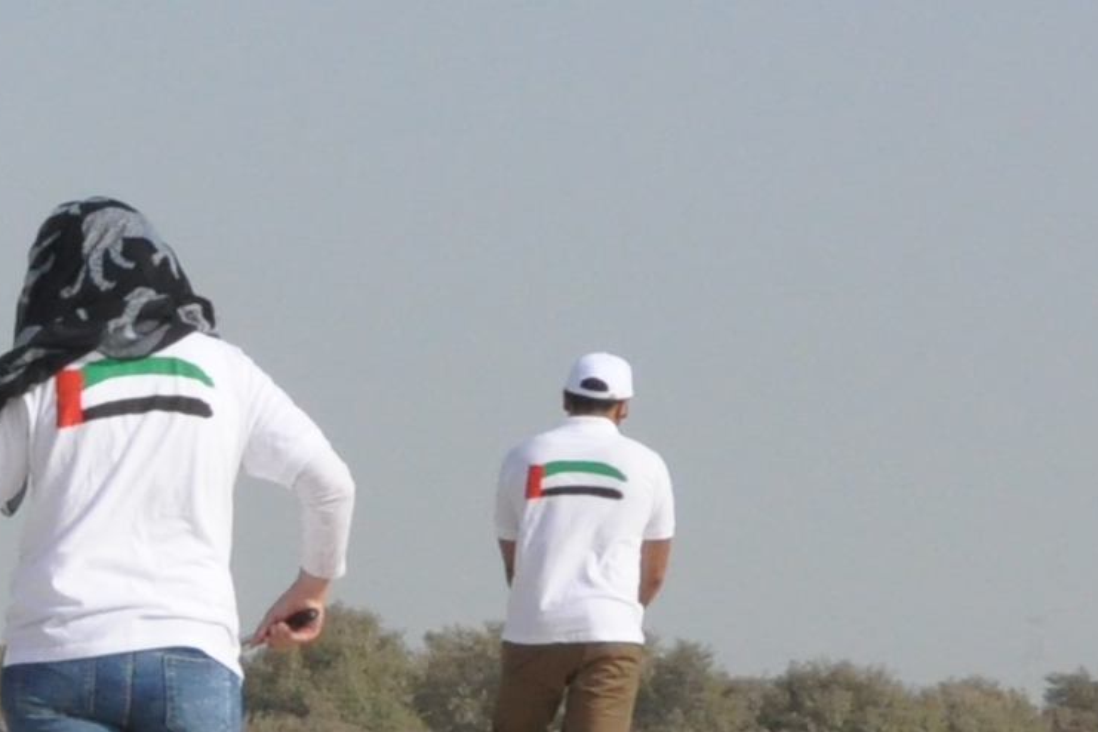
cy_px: 283
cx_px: -1421
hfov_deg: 7.5
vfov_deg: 5.3
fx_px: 7929
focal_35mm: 260
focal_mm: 30
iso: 800
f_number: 14
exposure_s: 1/800
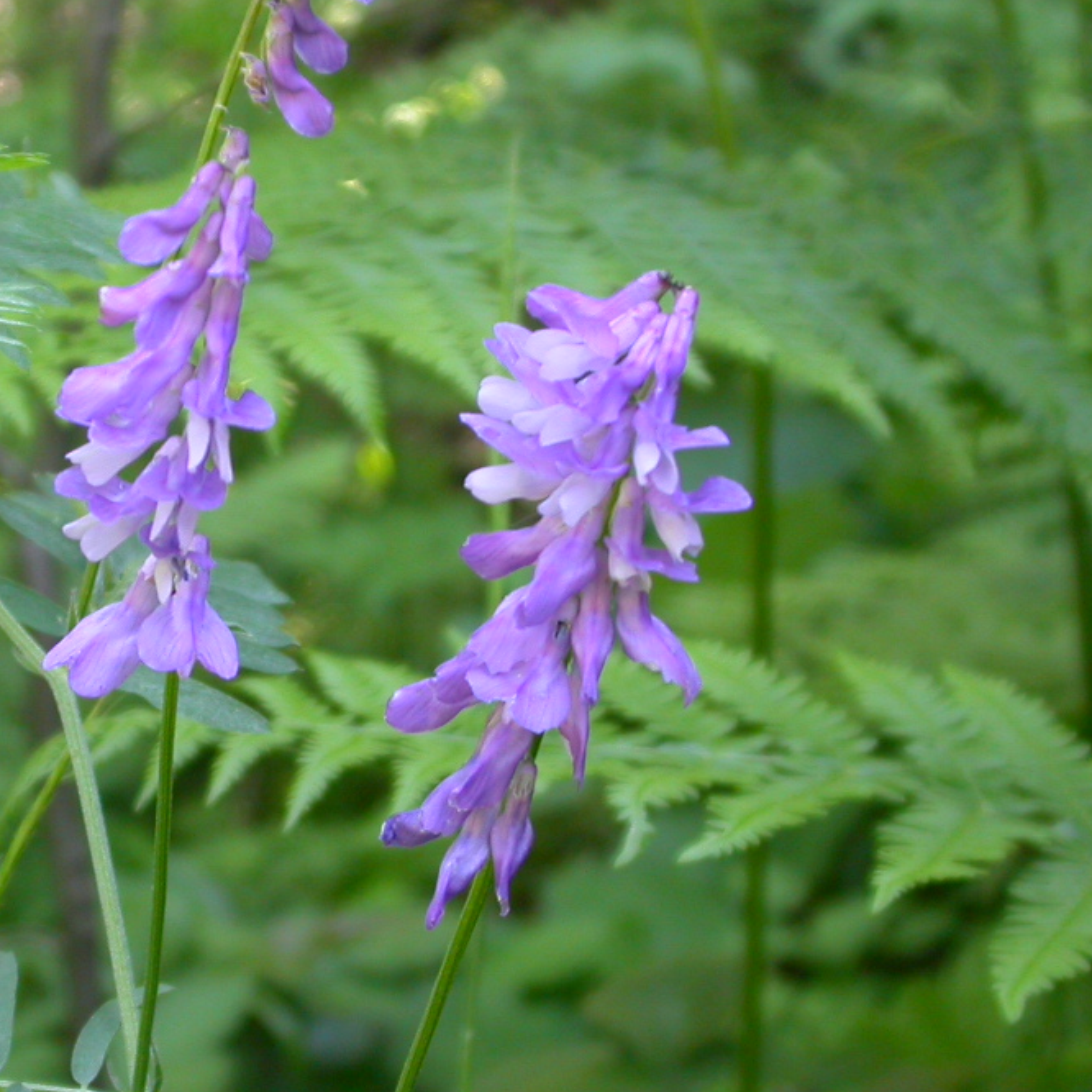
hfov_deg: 19.1
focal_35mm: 90
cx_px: 193
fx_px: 3212
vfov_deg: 19.3
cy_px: 653
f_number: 2.9
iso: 100
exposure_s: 1/56.4
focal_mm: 11.1
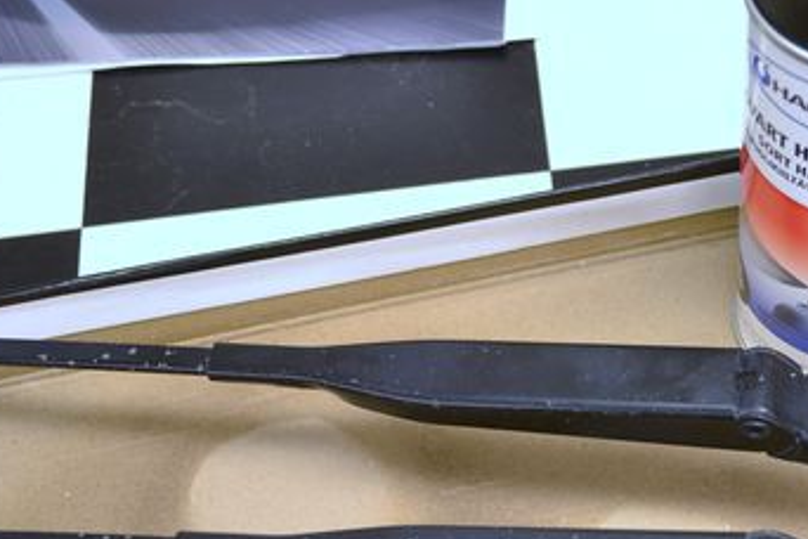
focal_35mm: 73
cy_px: 387
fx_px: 1638
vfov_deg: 18.6
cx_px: 569
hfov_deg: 27.5
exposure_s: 1/4
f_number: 4.2
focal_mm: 26
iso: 100
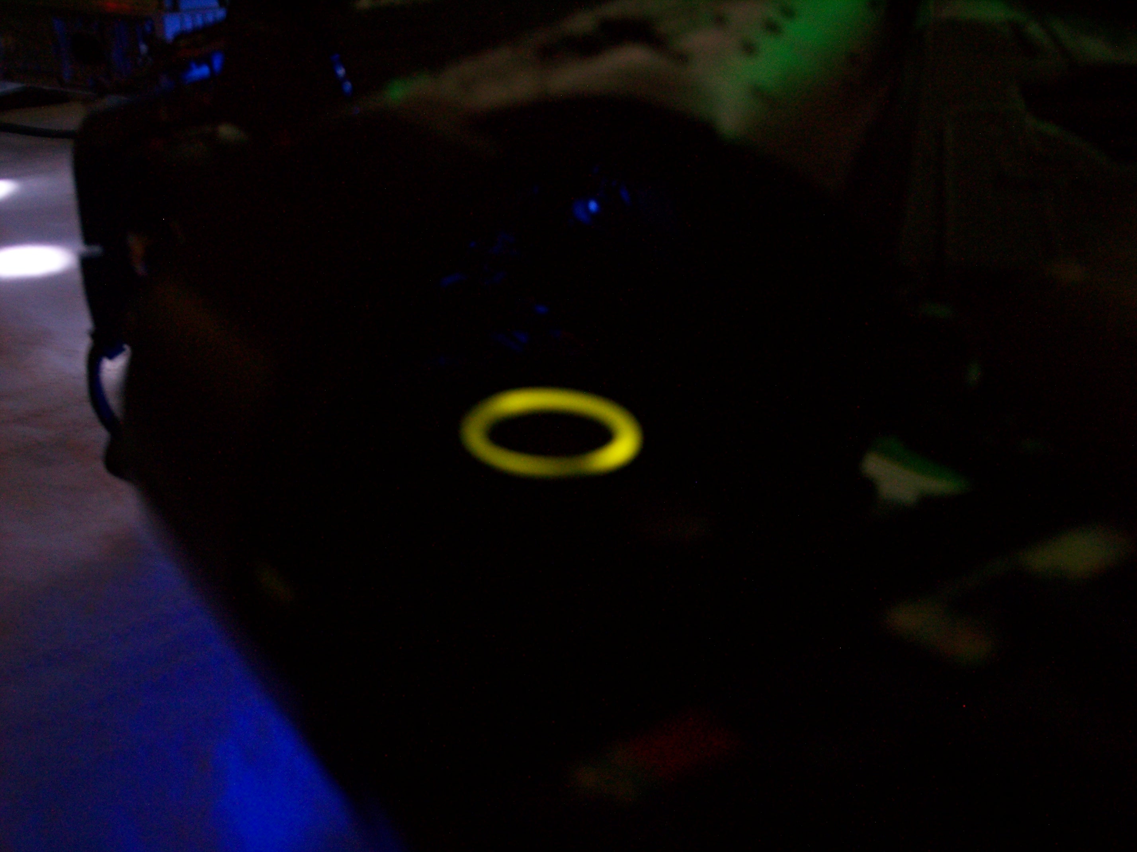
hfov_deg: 47.9
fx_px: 1281
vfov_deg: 36.8
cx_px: 568
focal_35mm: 39
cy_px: 426
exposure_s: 1/8
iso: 200
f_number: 3.4
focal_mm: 8
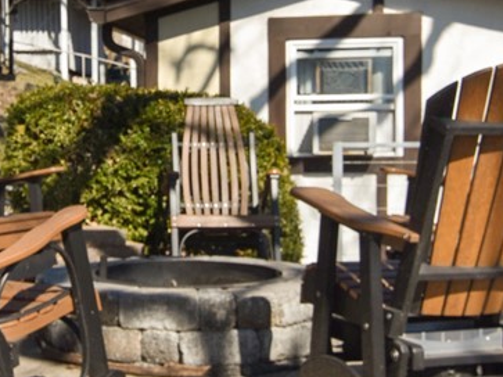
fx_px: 1002
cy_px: 58
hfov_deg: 27.6
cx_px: 107
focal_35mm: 69
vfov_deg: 21.0
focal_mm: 16
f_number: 7.1
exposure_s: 1/1250
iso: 200
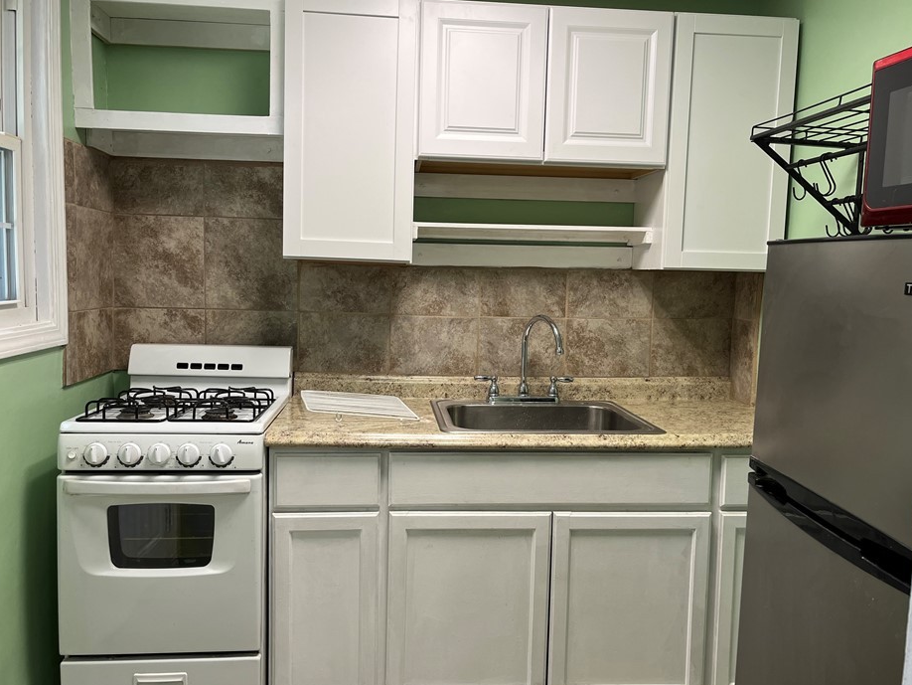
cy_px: 350
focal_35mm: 29
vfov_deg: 48.2
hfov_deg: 61.6
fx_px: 764
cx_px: 458
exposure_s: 1/120
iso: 80
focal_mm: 5.1
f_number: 1.6
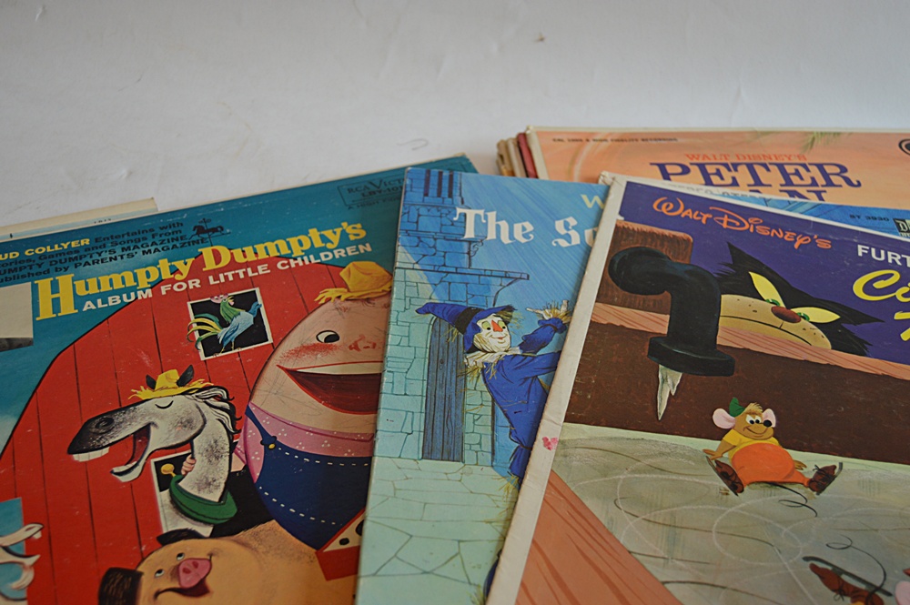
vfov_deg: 34.2
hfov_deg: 49.6
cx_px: 455
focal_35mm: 39
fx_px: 985
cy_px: 302
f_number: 4
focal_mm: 26
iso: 400
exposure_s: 1/60
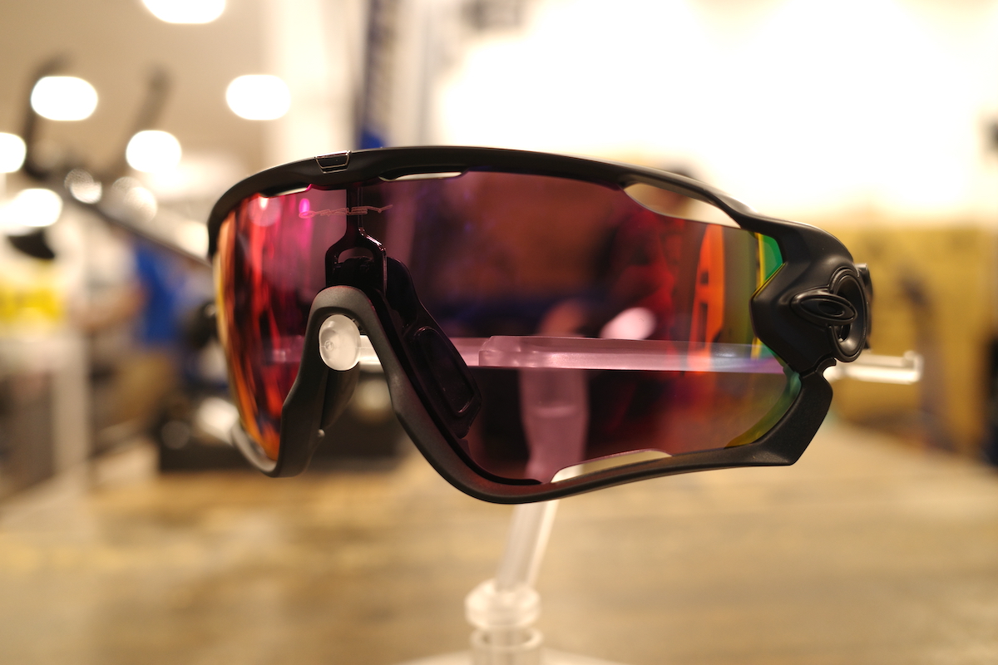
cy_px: 332
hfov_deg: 65.5
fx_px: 776
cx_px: 499
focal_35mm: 28
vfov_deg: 46.4
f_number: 2.8
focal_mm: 18.3
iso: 320
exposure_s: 1/60
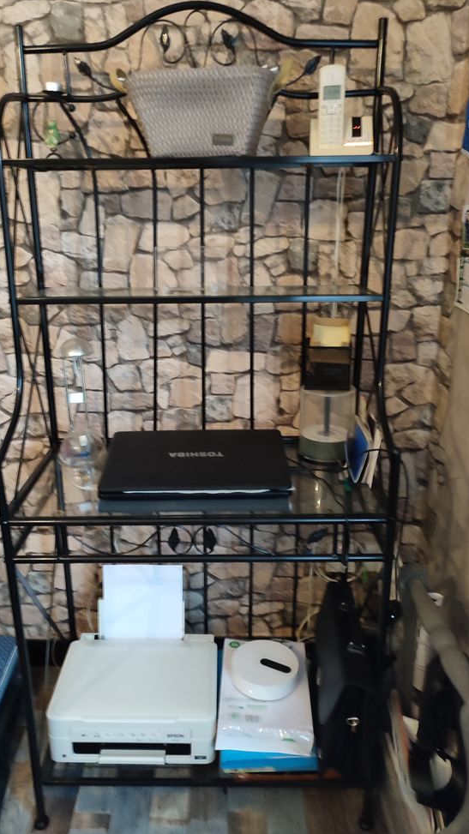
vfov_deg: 67.9
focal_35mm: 28
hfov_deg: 41.4
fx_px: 619
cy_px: 407
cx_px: 210
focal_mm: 6.04
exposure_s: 1/17
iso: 2136
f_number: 1.9
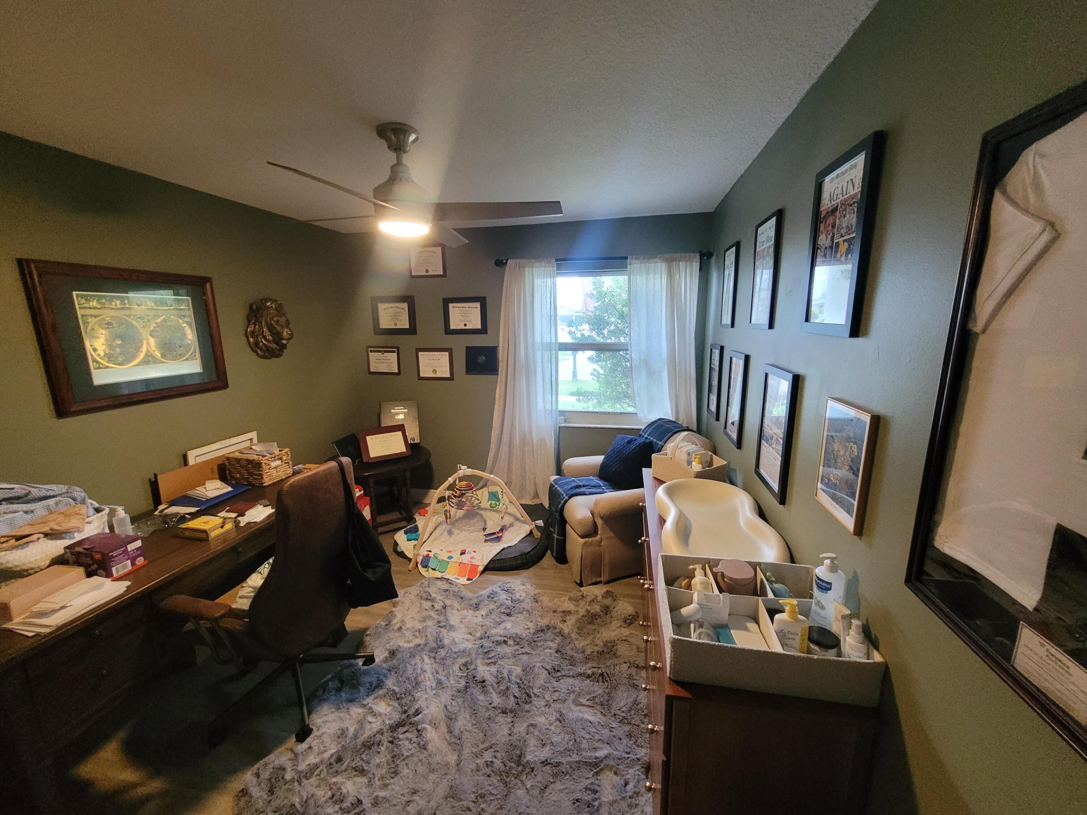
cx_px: 544
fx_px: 408
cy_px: 408
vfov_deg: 89.9
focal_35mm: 13
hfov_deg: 106.2
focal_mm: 1.74
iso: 400
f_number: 2.2
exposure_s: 1/30
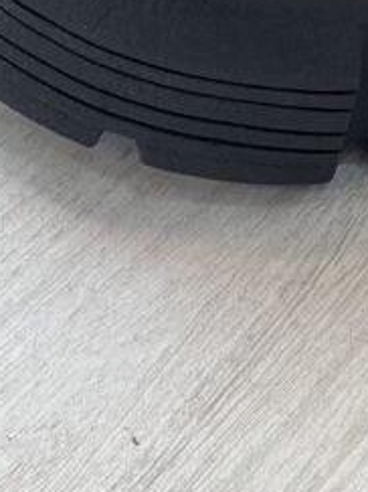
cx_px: 471
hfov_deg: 5.0
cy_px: -444
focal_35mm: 296
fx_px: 4199
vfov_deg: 6.5
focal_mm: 9
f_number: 2.8
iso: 100
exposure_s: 1/120
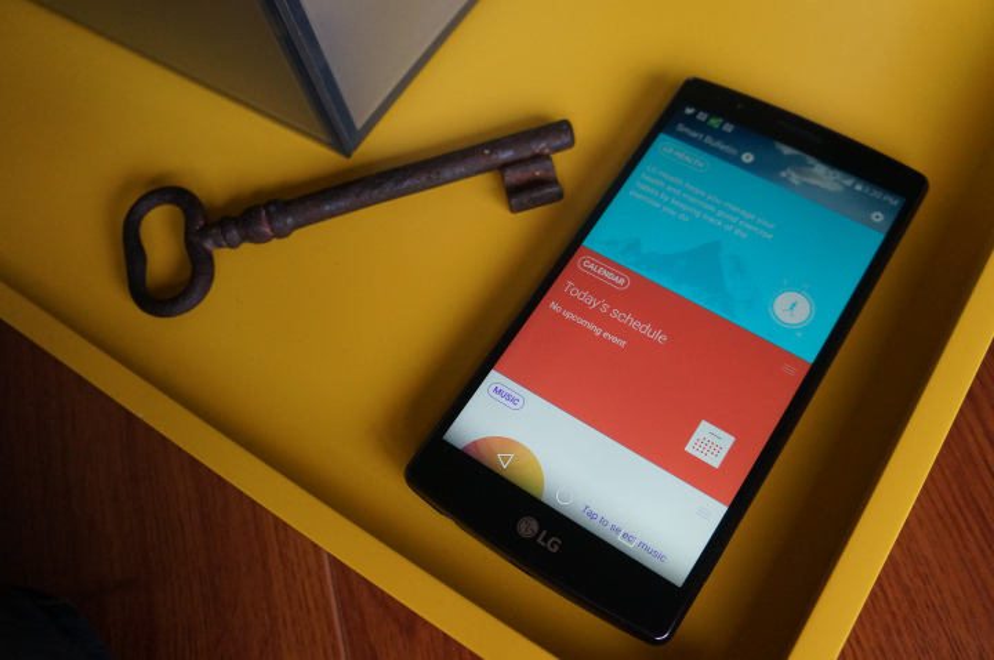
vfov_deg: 43.5
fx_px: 827
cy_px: 330
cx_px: 497
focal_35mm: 30
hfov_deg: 62.0
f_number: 4
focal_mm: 20
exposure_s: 1/160
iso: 1600
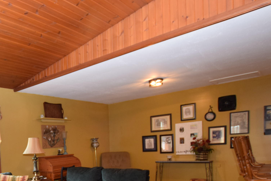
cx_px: 41
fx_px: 226
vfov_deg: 40.0
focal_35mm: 30
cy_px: 167
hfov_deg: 55.8
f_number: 3.5
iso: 800
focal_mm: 10
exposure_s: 1/60
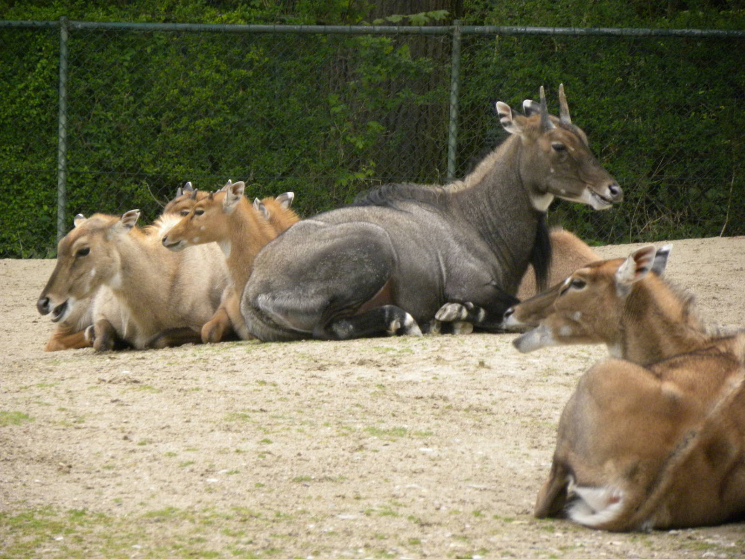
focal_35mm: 377
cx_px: 372
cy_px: 280
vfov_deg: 3.9
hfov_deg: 5.3
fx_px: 8114
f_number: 5
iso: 354
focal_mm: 67.2
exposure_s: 1/148
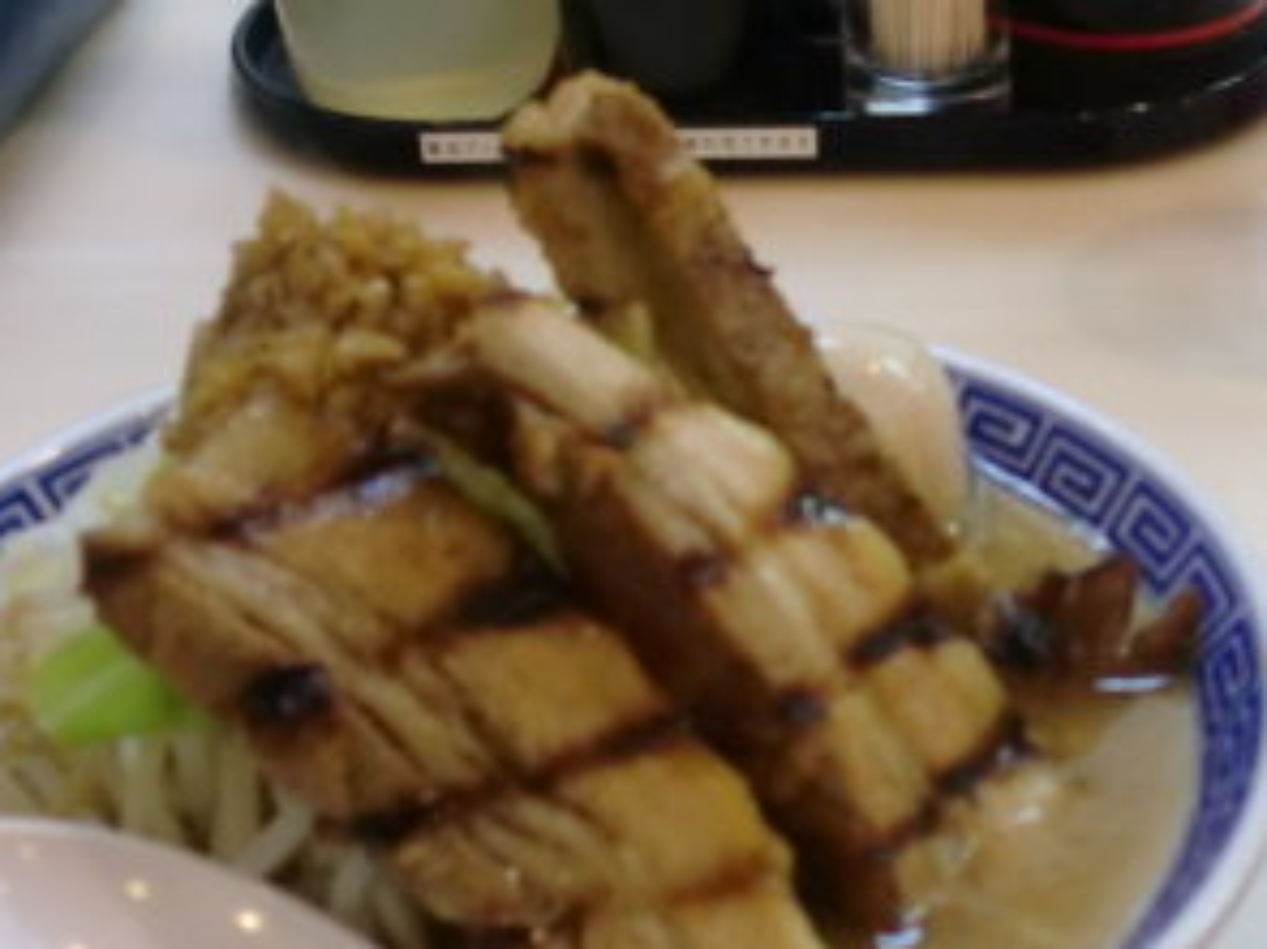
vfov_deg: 19.2
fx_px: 2781
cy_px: 756
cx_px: 1121
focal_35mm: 76
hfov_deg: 25.0
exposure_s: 1/60
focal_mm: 6.3
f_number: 3.1
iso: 250
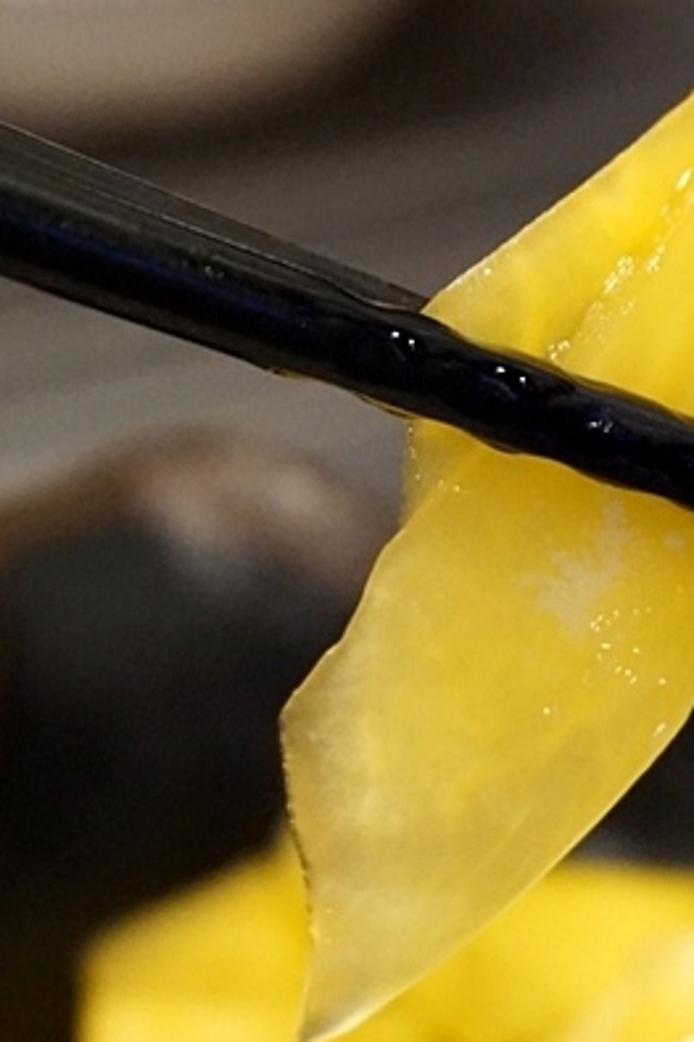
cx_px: 612
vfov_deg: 20.5
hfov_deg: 13.7
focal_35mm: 99
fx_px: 2865
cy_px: 696
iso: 3200
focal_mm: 28
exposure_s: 1/60
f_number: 4.5
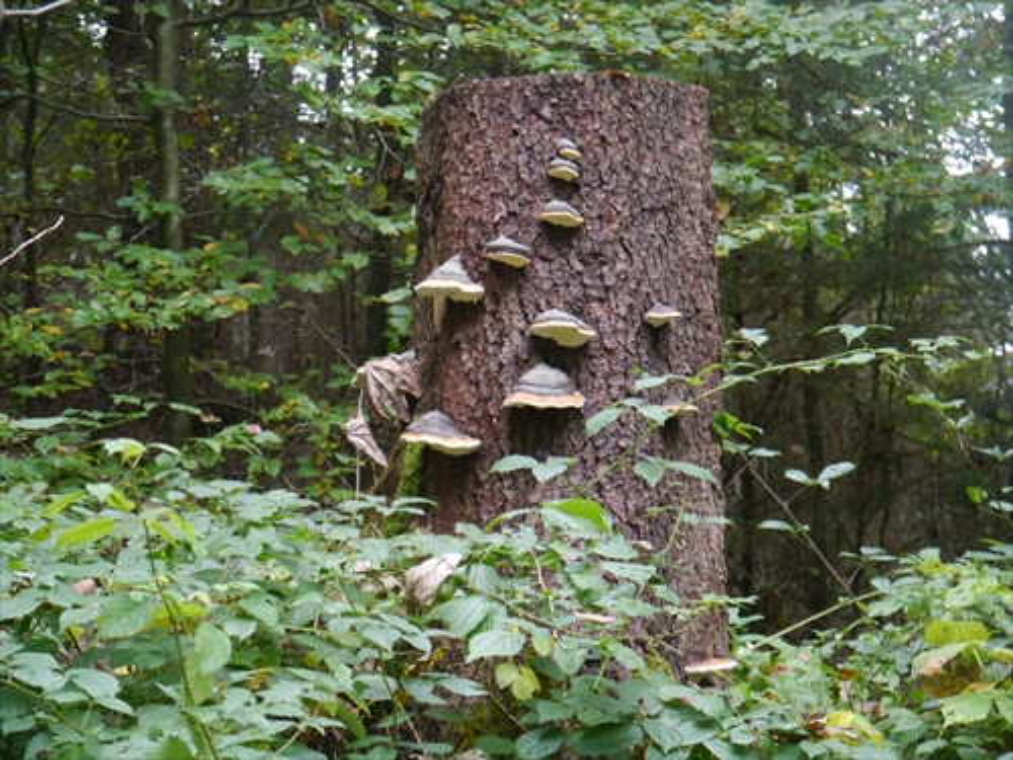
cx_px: 506
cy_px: 380
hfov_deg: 23.3
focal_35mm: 84
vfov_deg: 17.6
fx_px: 2458
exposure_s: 1/50
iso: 800
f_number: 5.6
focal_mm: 42
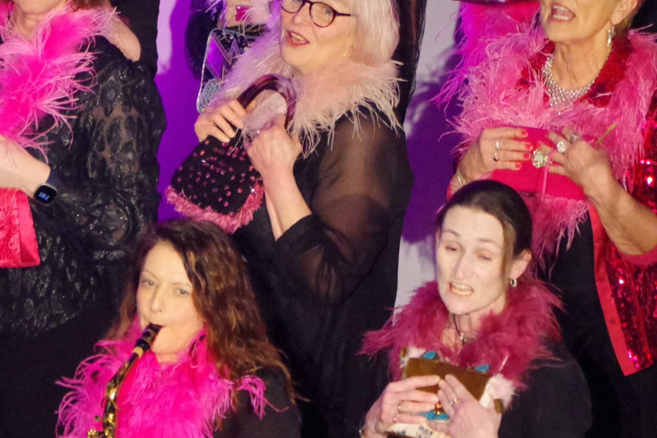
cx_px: 211
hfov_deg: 3.9
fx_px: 9708
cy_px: 247
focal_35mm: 532
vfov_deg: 2.6
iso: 12800
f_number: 5.6
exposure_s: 1/90
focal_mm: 200
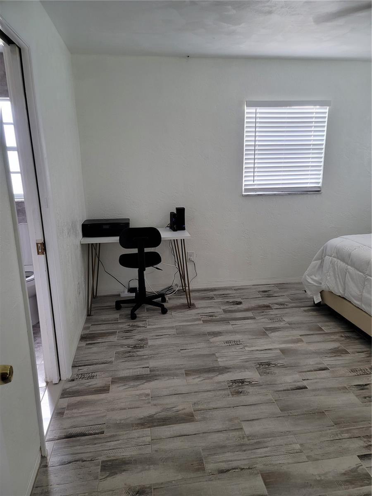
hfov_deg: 54.9
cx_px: 186
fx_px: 358
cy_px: 248
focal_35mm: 25
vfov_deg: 69.4
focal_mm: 7
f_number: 1.8
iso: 200
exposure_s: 1/60
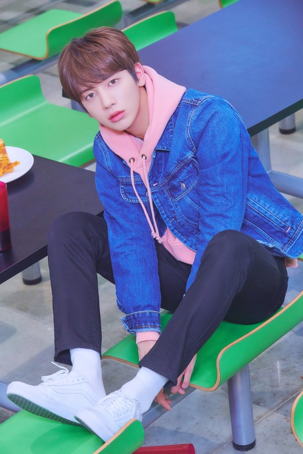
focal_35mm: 125
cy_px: 227
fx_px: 1578
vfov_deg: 16.4
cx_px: 152
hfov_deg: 11.0
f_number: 8
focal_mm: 125
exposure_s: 1/125
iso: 800
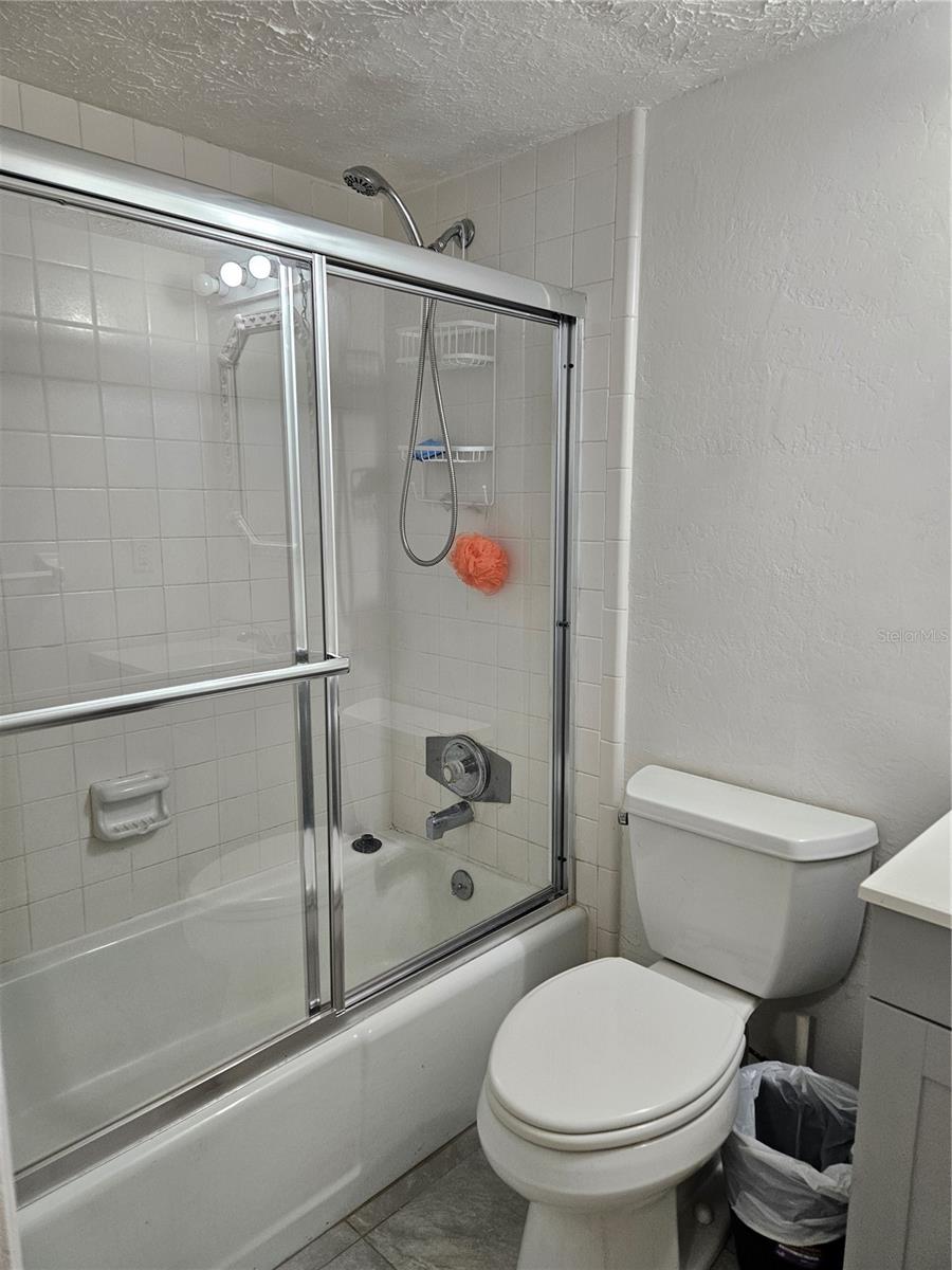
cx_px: 476
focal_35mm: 23
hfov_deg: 58.9
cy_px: 635
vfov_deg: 73.9
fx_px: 843
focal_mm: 5.4
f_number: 1.8
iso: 250
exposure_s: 1/120
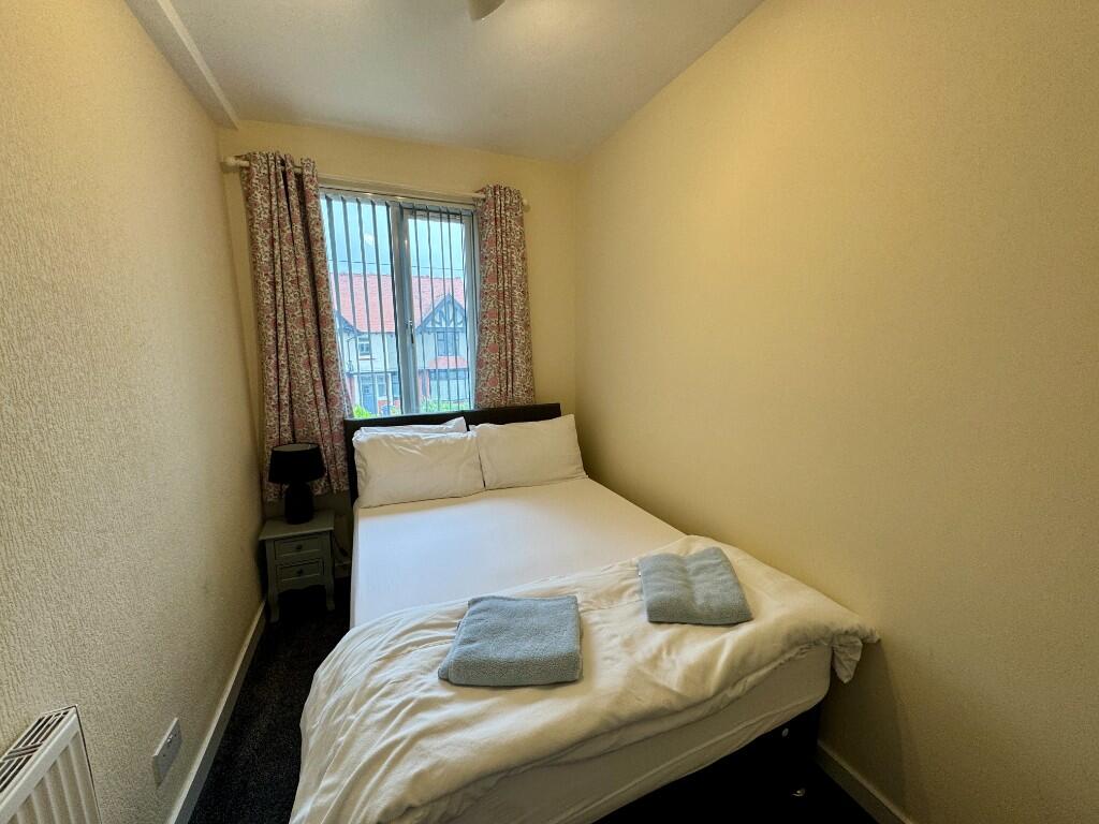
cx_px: 550
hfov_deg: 102.1
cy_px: 412
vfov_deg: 85.7
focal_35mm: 14
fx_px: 444
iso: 100
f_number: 2.2
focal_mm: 2.22
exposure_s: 1/99
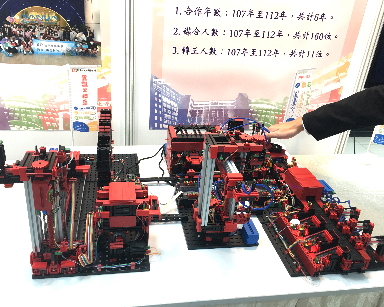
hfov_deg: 57.1
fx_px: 352
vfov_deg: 47.1
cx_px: 178
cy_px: 155
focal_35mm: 31
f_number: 2.2
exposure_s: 1/30
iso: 32
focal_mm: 4.15
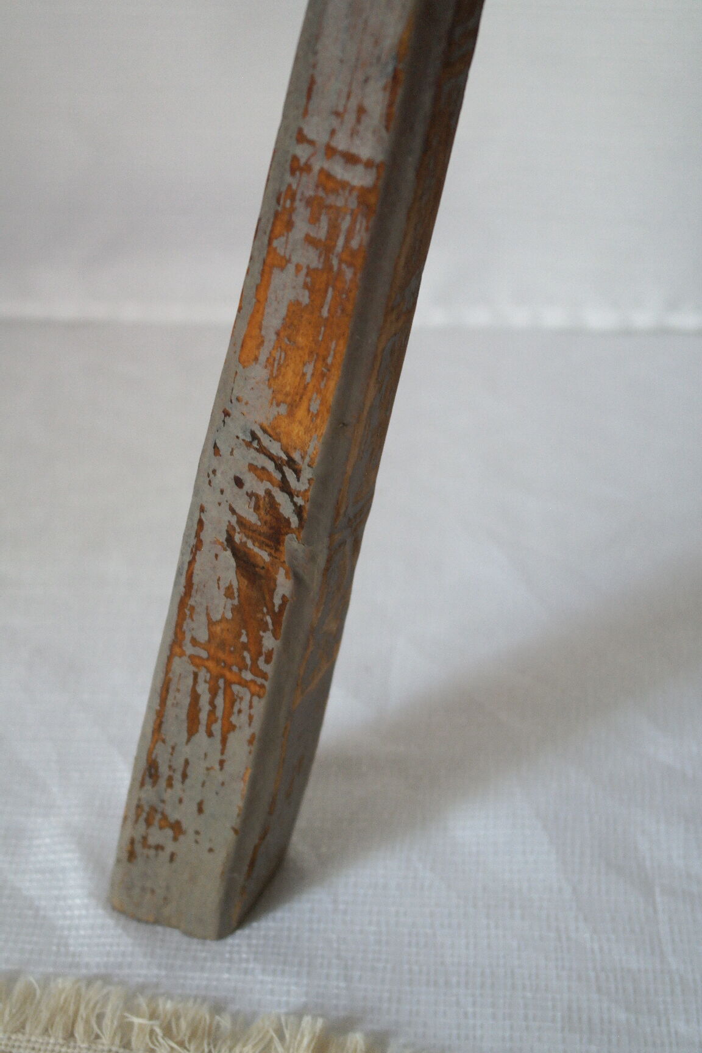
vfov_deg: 34.5
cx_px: 351
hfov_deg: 23.4
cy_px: 526
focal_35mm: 58
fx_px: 1696
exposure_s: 1/60
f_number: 5
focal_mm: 38
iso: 800
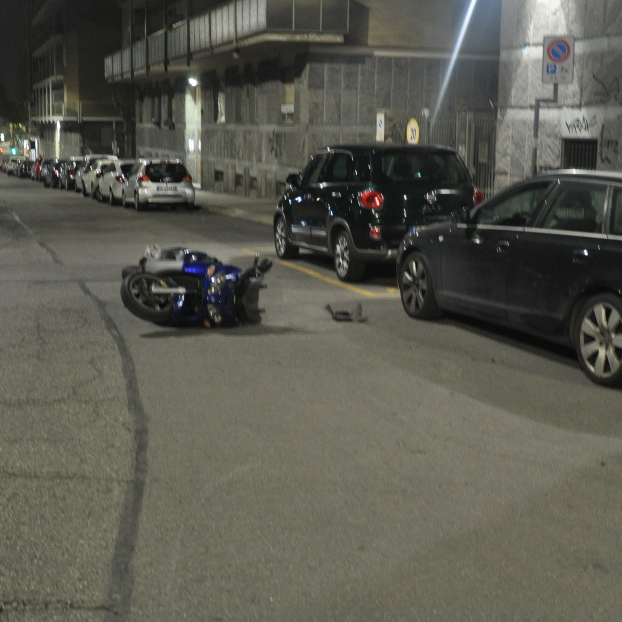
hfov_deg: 34.1
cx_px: 256
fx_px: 1012
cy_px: 317
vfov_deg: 34.2
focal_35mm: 50
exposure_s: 1/4
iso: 800
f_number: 3.8
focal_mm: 21
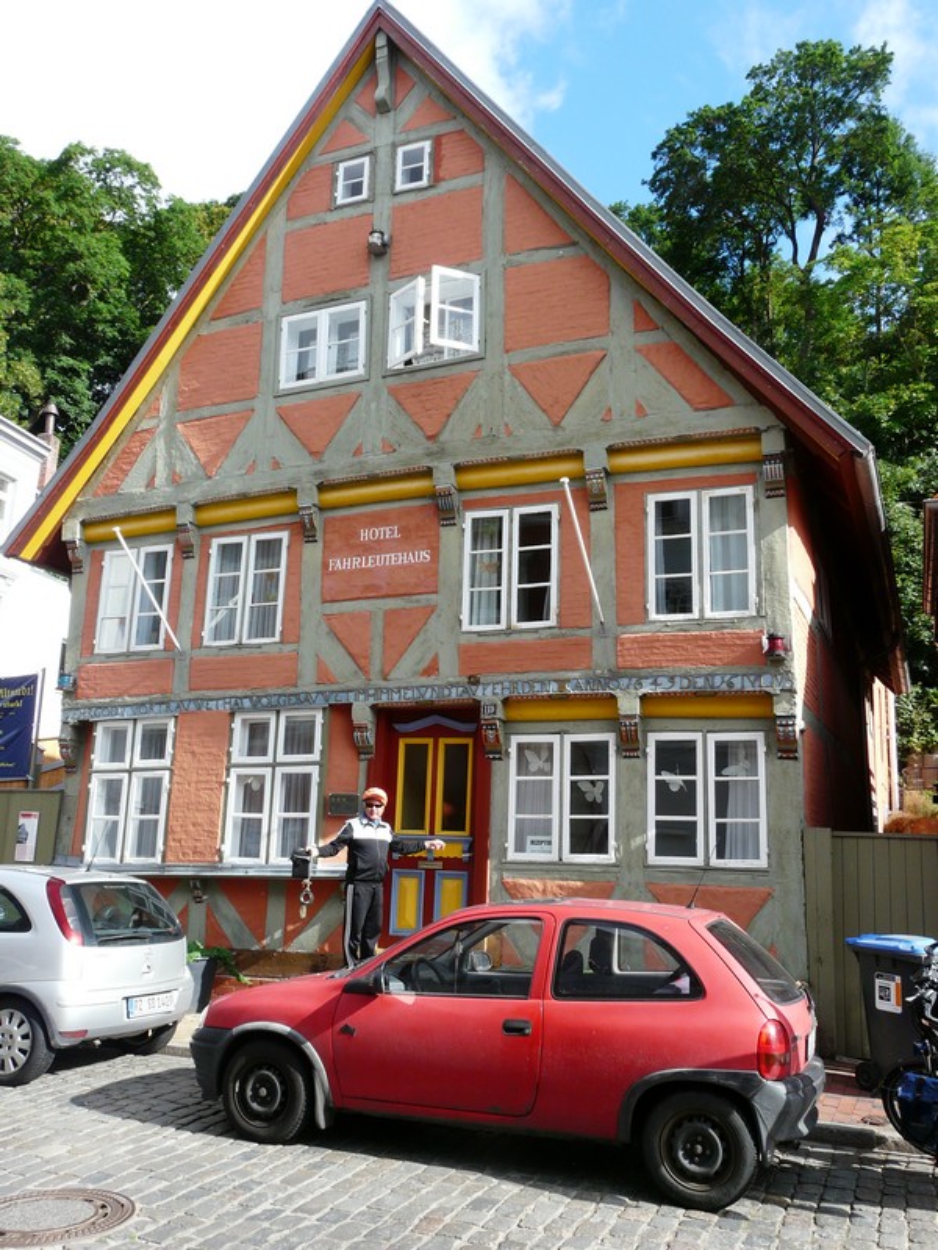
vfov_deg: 60.0
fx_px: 1084
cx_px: 469
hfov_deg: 46.8
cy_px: 625
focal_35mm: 30
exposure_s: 1/200
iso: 100
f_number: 5
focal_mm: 4.9
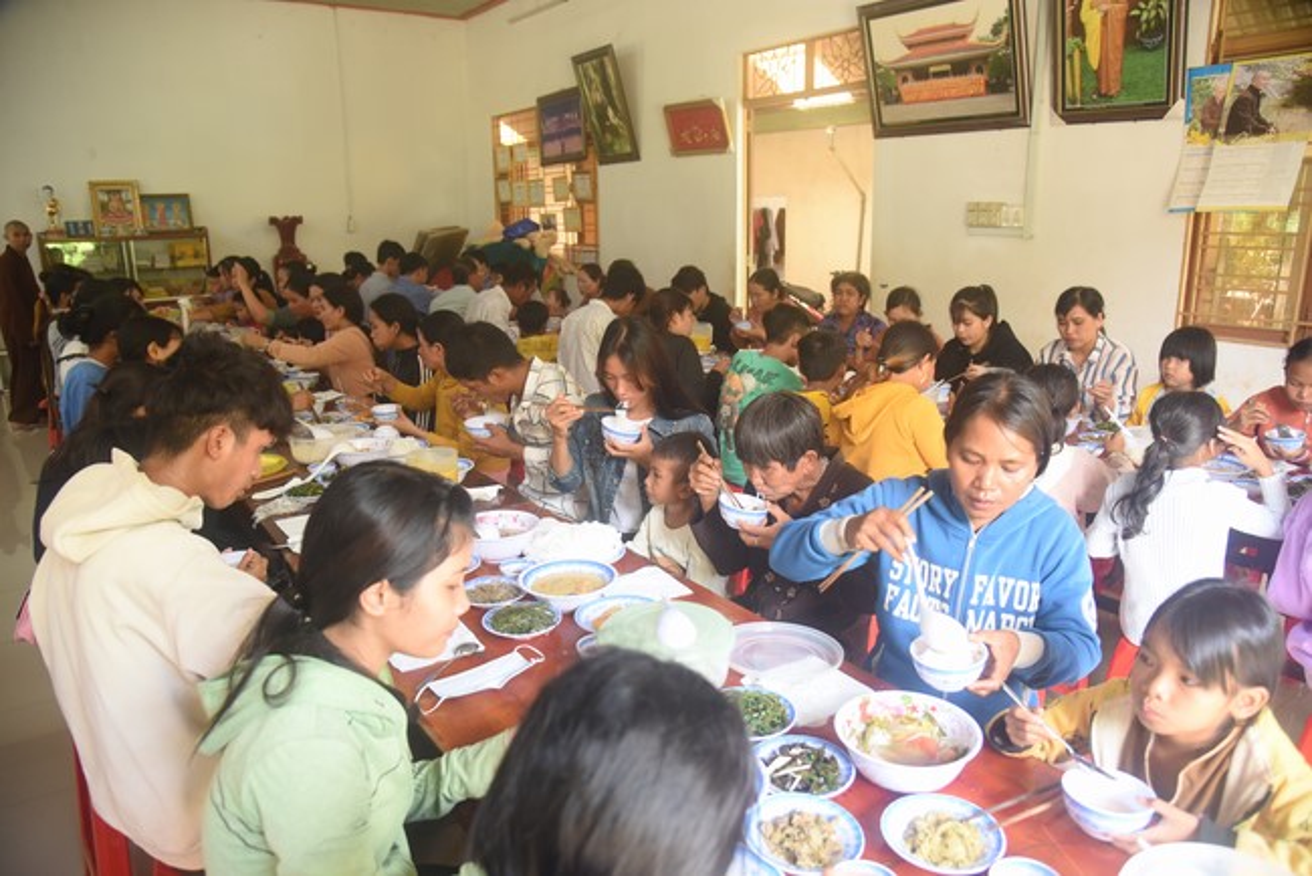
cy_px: 438
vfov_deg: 53.2
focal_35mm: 24
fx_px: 875
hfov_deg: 73.7
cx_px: 656
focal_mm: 24
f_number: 4
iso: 1600
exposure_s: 1/100
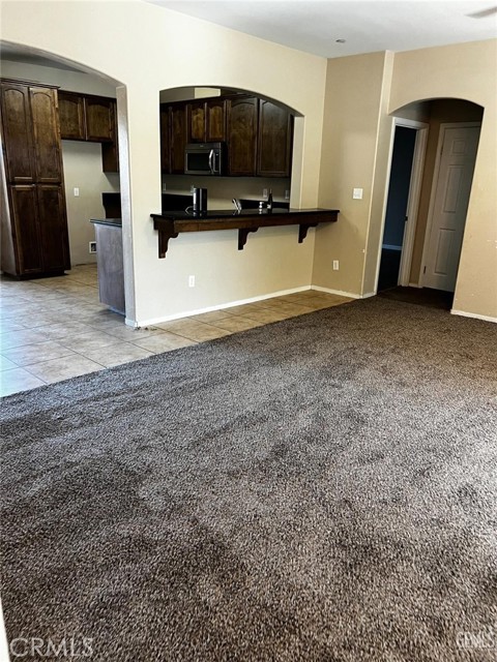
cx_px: 248
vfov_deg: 67.3
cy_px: 331
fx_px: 498
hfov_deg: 53.1
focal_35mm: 26
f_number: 1.5
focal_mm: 5.7
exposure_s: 1/60
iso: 160
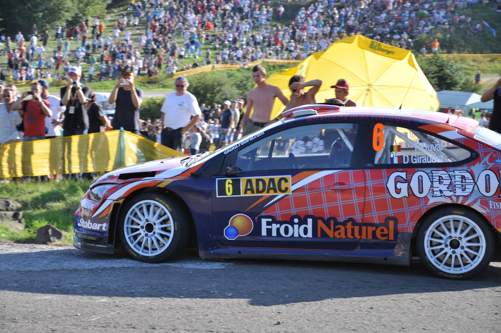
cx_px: 250
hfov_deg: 18.2
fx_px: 1564
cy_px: 166
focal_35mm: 112
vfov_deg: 12.1
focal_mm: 75
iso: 280
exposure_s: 1/500
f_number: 5.6
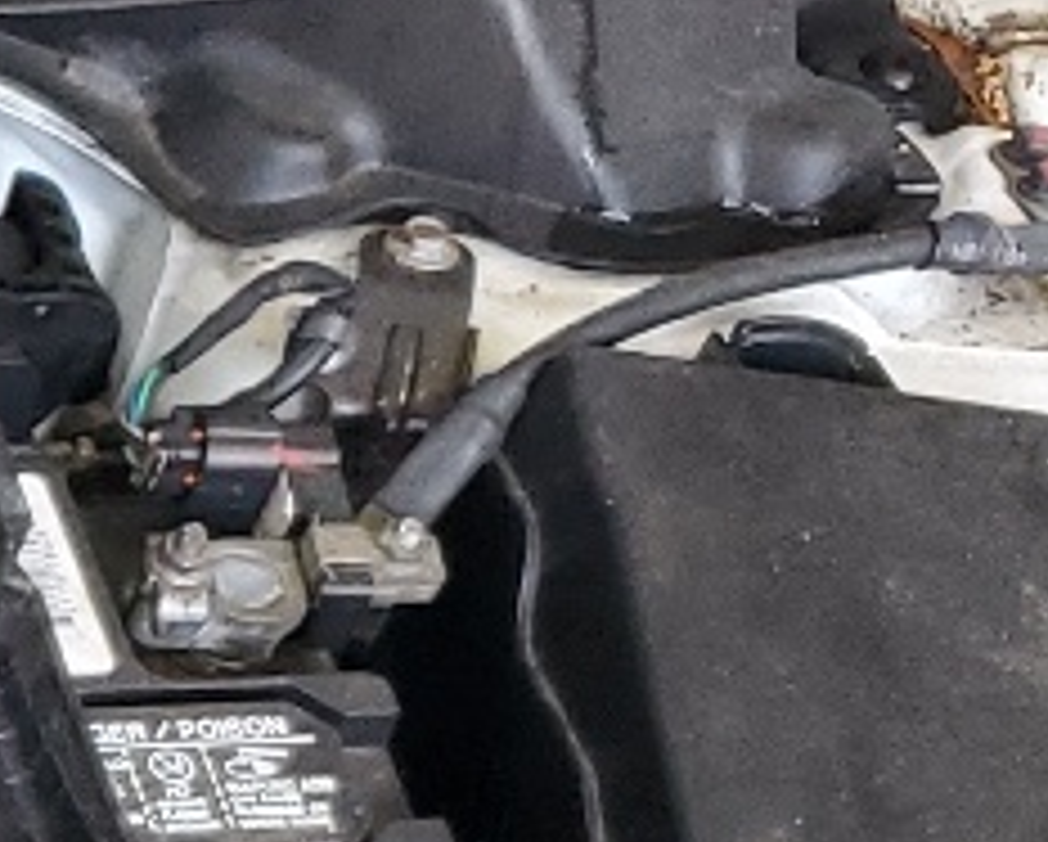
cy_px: 1198
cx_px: -2145
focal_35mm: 174
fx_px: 5404
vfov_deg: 8.7
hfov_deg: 8.9
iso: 100
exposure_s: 1/60.2
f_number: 1.5
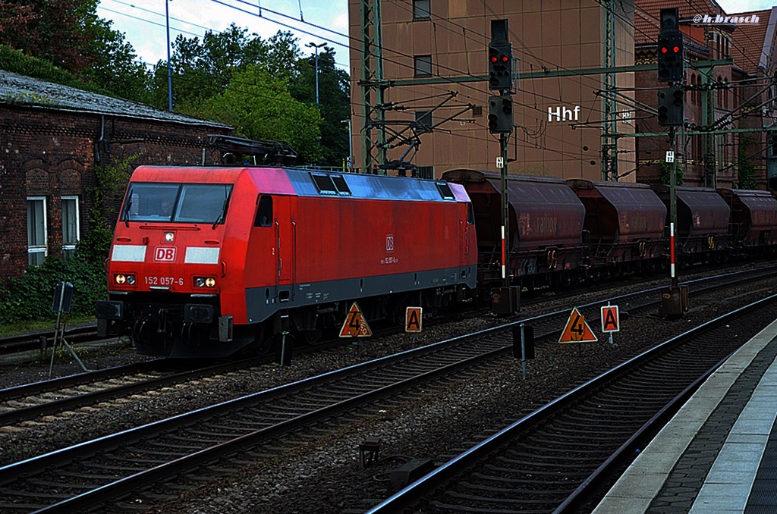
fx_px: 1615
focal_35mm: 75
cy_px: 257
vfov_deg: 18.1
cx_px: 388
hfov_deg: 27.0
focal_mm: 50
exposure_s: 1/640
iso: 800
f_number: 5
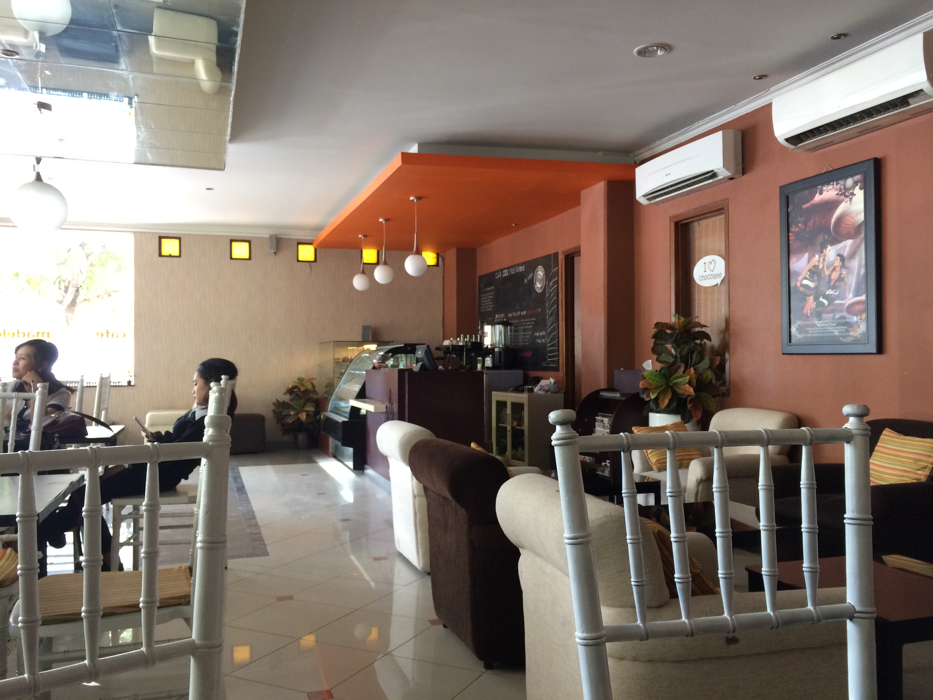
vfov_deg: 48.2
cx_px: 466
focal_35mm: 29
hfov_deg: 61.7
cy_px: 350
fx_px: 782
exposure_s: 1/33
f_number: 2.2
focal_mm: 4.15
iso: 160
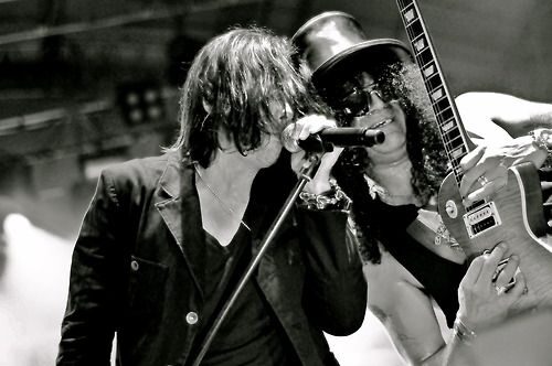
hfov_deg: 27.0
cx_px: 276
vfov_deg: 18.1
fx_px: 1148
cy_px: 183
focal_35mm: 75
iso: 3200
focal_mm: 50
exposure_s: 1/1250
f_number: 1.8
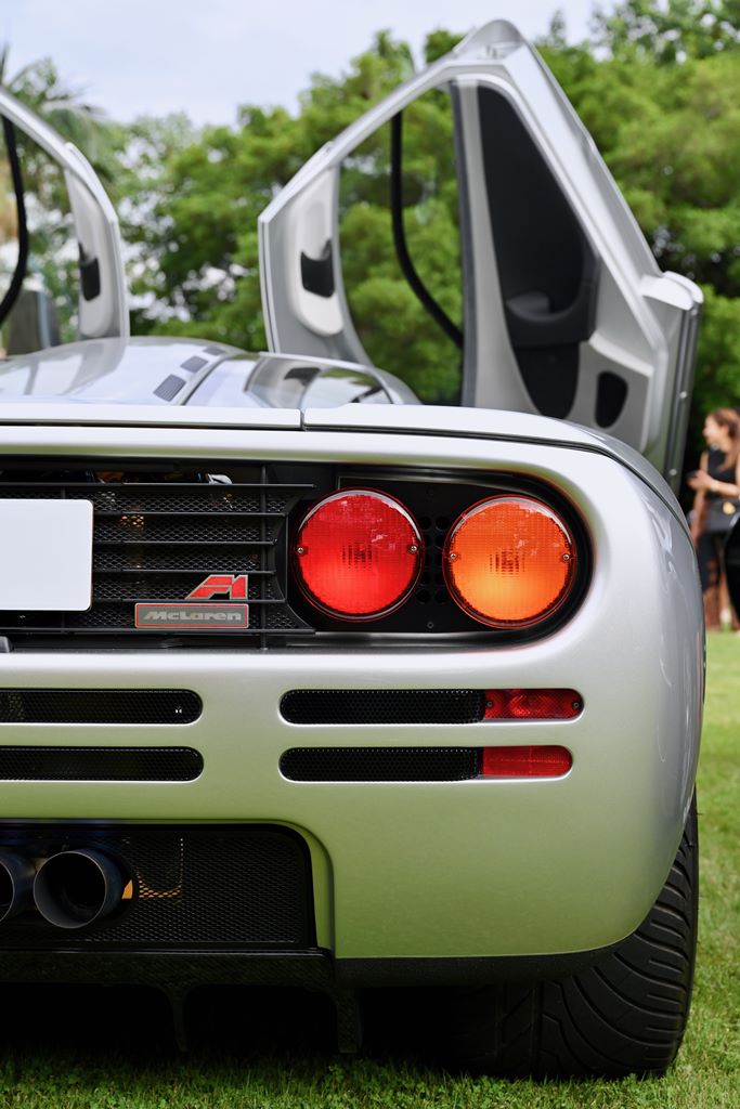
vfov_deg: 41.9
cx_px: 370
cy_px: 554
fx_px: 1449
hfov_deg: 28.7
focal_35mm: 47
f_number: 5
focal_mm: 47
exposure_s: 1/800
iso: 250
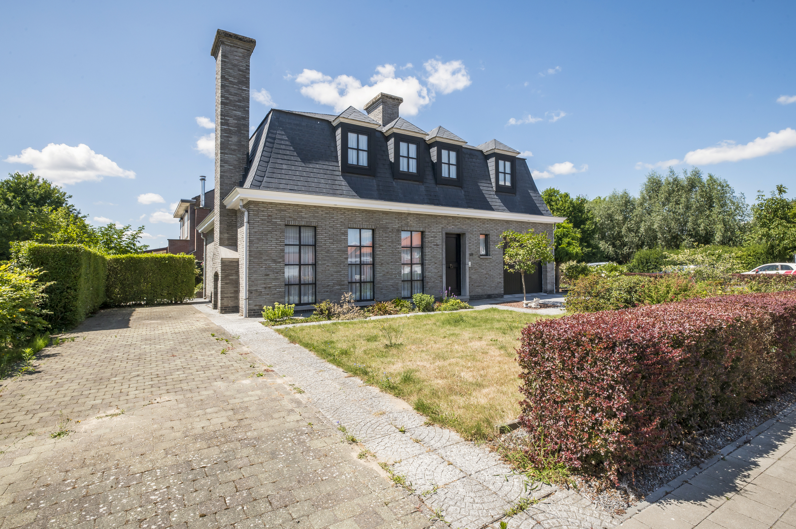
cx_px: 398
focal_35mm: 17
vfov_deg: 70.4
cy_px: 264
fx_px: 376
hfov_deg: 93.3
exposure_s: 1/320
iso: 500
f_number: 14
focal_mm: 17
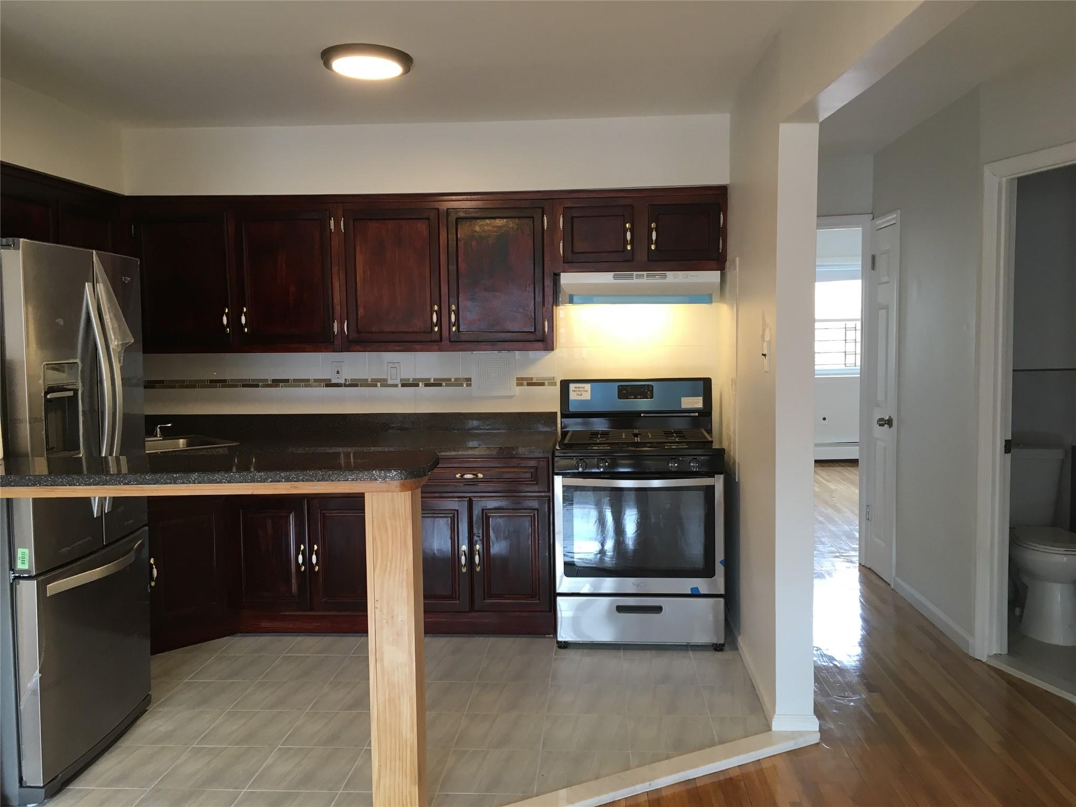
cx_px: 538
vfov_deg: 48.2
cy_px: 404
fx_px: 901
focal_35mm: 29
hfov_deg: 61.7
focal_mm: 4.15
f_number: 2.2
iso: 50
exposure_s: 1/30
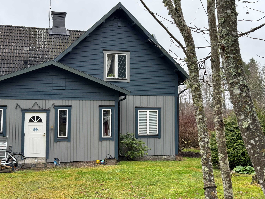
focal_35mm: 48
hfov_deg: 39.7
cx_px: 132
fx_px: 367
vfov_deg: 30.3
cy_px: 100
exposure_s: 1/82
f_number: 1.78
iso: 100
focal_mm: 6.76
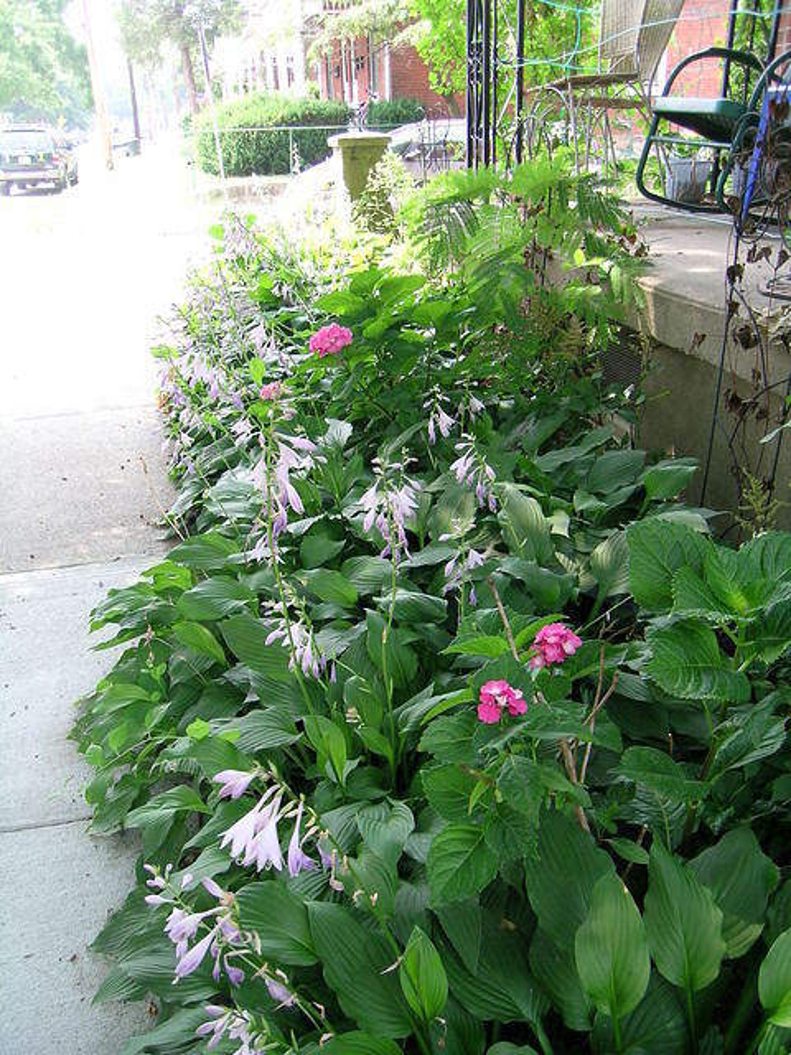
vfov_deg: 63.4
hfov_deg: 49.7
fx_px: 853
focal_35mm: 28
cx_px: 396
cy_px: 528
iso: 50
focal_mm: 5.8
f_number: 3.1
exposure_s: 1/73.3
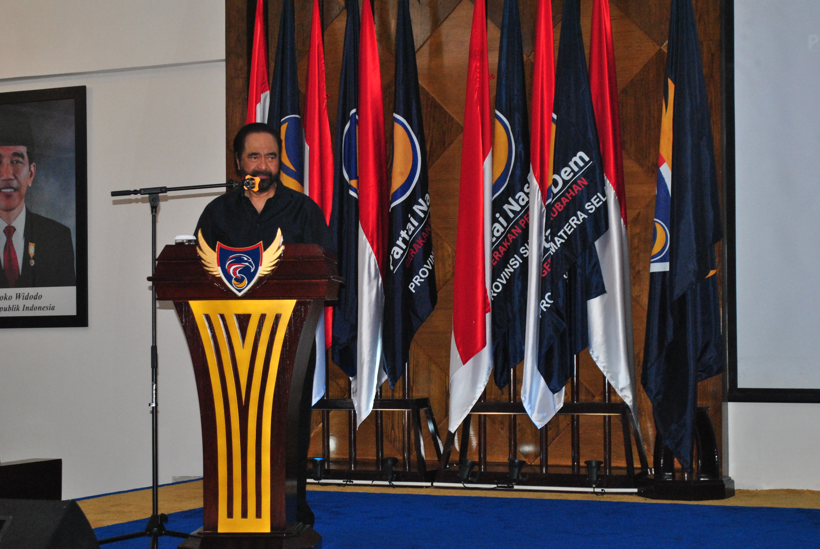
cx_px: 410
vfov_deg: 19.8
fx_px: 1574
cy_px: 274
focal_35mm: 69
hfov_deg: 29.2
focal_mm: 46
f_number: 6.3
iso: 800
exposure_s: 1/160
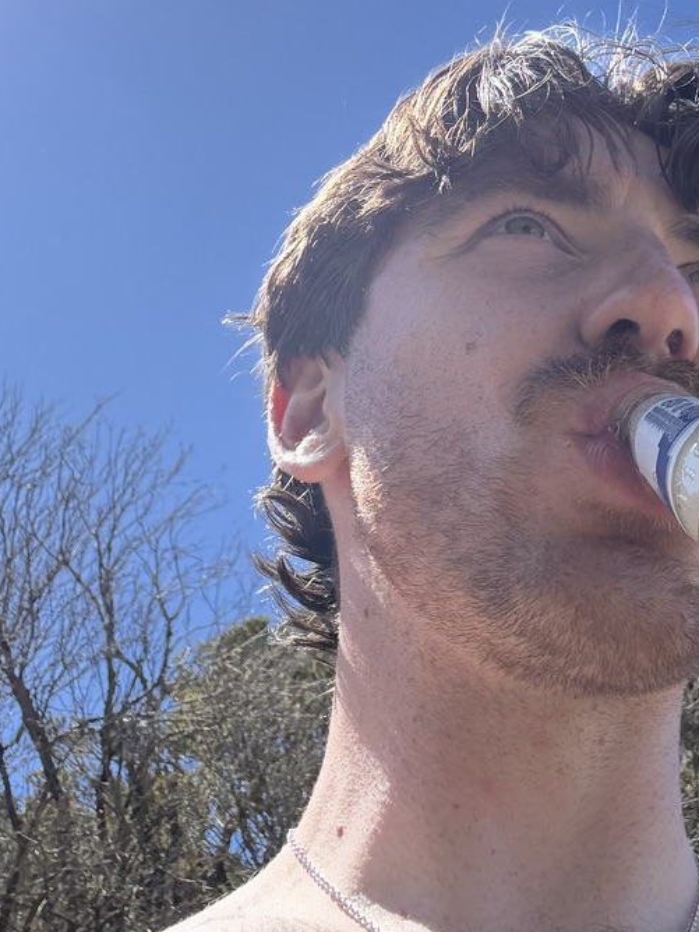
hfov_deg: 31.4
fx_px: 1239
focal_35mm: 46
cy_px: 297
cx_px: 428
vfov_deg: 40.6
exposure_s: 1/750
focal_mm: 2.69
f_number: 1.9
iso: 32
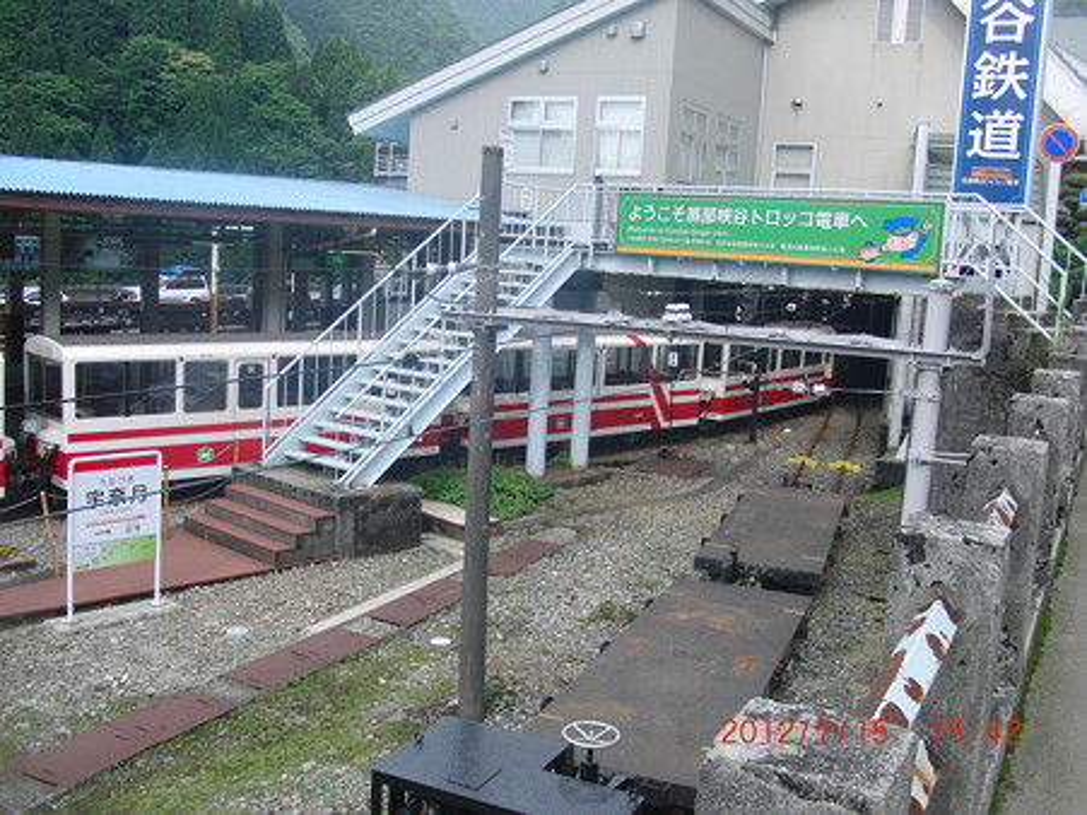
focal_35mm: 37
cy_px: 408
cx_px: 544
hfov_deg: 50.2
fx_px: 1162
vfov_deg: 38.6
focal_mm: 6.42
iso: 100
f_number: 3.6
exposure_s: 1/500
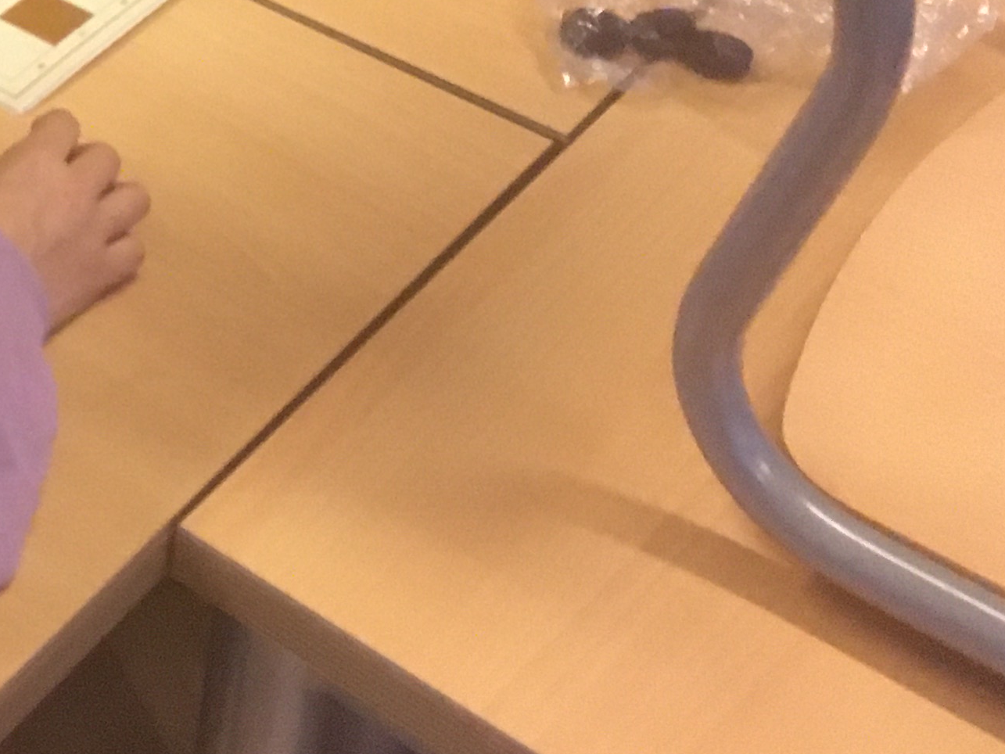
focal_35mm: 91
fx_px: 2642
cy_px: -404
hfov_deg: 19.2
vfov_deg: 15.0
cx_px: -454
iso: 200
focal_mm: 4.15
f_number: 2.2
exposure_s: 1/25
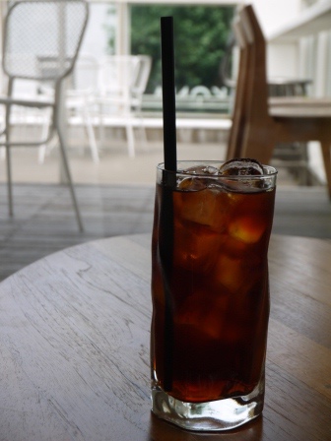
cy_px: 220
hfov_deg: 23.7
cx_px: 166
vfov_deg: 31.2
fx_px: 790
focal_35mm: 62
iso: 160
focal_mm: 31
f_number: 7.1
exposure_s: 1/200
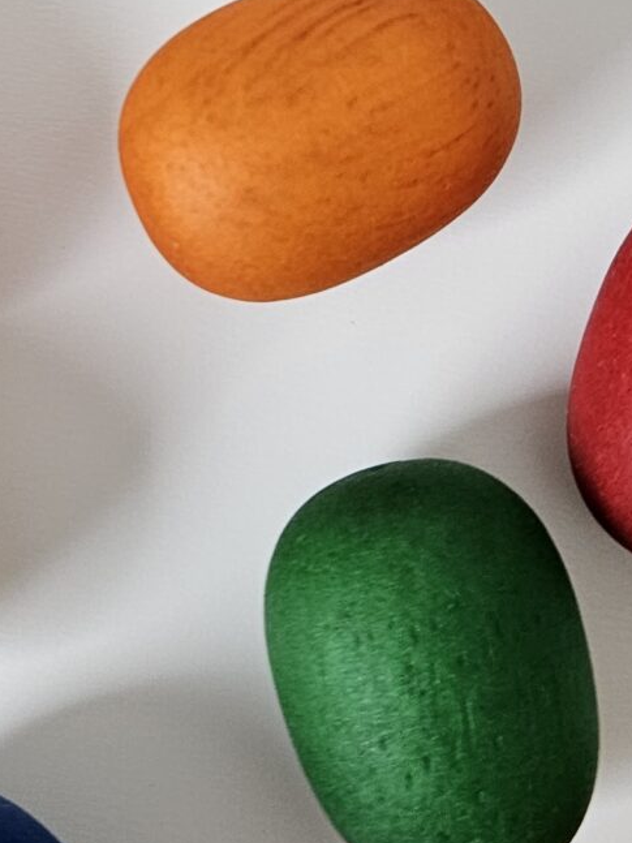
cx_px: 159
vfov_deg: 20.7
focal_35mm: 91
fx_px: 2216
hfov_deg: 16.2
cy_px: -35
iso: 200
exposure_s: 1/180
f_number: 1.8
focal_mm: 5.4
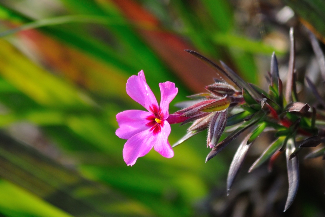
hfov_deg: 3.8
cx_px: 162
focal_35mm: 540
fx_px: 4880
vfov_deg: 2.6
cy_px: 108
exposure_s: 1/320
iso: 400
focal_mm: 200
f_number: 5.6
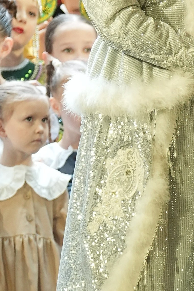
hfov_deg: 1.5
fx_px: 7396
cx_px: 290
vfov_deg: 2.3
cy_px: 31
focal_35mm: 915
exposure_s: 1/400
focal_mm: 171
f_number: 2.8
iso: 2500
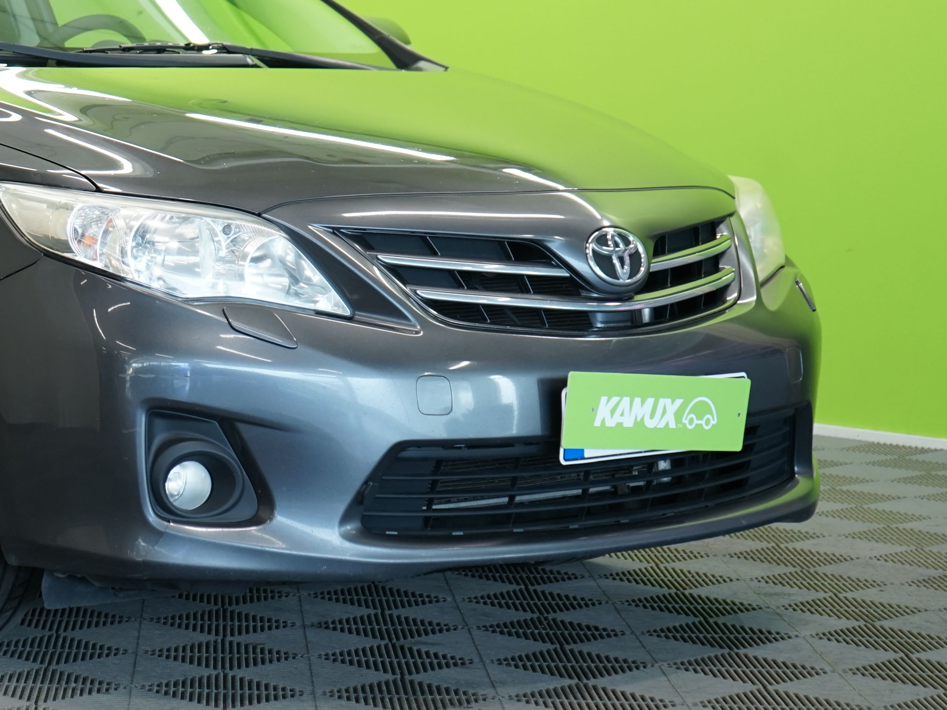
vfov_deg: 14.3
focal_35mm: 103
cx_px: -47
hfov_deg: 18.5
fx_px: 2818
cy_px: 234
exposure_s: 1/50
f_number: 4.5
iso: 500
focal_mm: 48
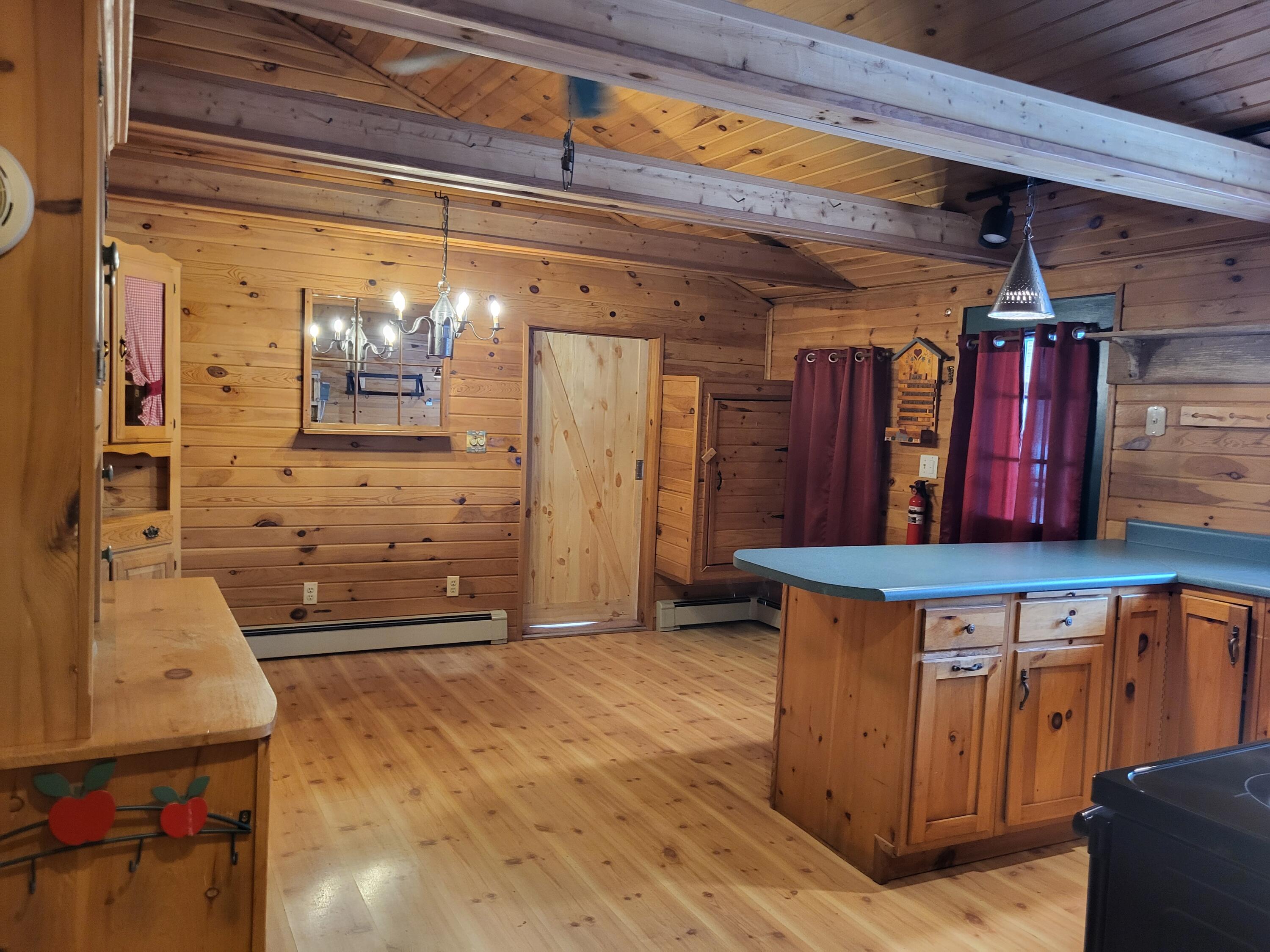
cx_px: 635
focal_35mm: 26
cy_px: 476
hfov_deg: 67.3
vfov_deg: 53.1
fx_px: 954
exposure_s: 1/40
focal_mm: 5.4
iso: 500
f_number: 1.8
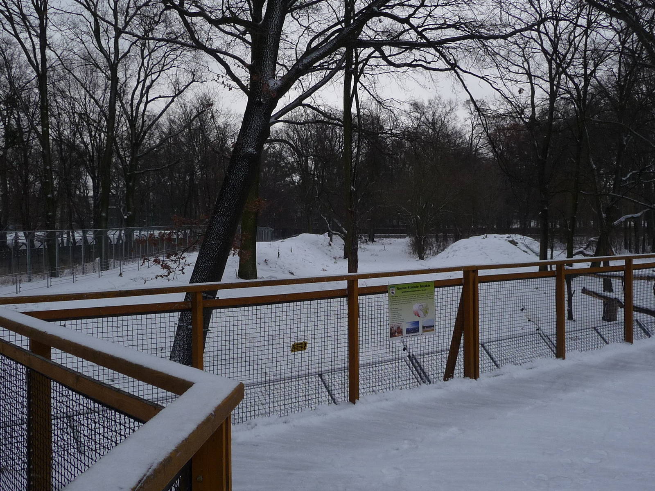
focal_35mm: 39
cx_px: 328
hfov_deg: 47.9
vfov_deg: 36.8
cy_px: 246
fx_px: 738
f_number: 3.3
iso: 100
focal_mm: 4.7
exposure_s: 1/250
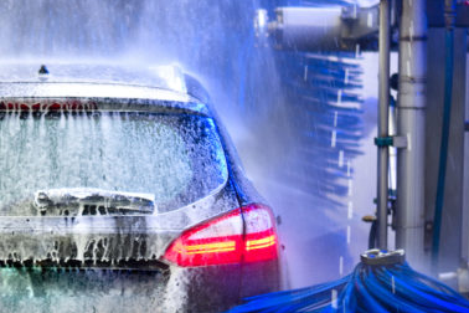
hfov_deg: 13.4
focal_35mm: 152
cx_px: 60
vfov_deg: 9.0
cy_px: 224
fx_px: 1980
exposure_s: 1/100
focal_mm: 50
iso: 100
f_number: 1.8
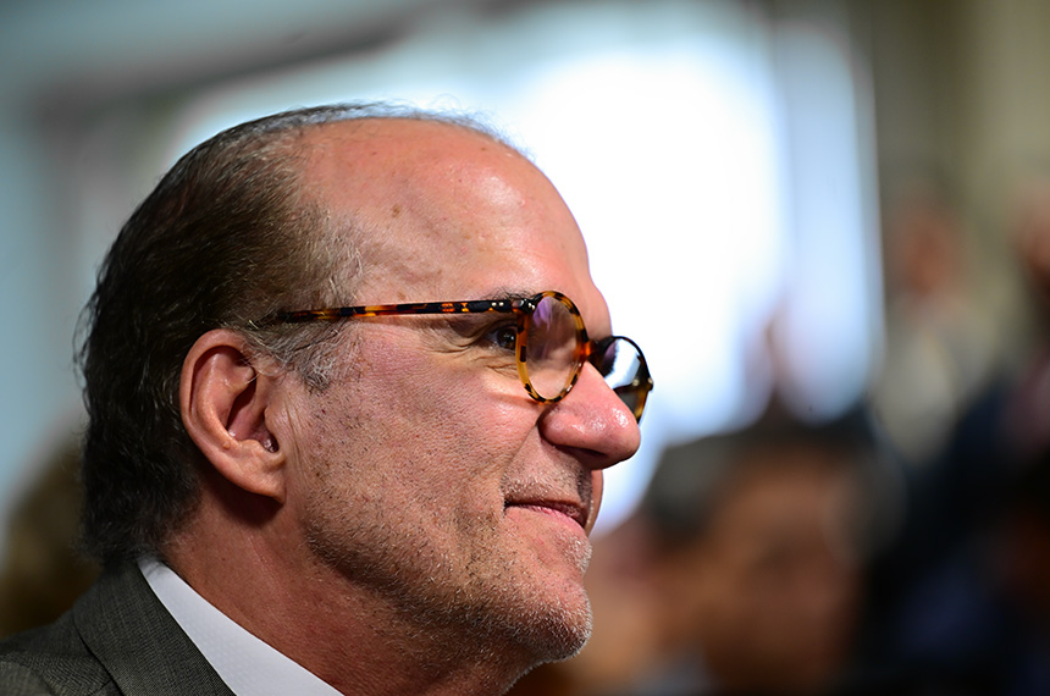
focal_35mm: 200
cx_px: 525
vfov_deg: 6.8
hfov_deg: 10.3
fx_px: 5822
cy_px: 348
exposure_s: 1/50
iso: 400
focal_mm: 200
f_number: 2.8
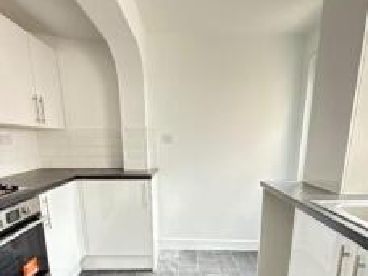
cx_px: 186
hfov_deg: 67.3
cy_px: 214
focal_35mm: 26
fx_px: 276
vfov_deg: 50.4
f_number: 2.2
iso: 320
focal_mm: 2.22
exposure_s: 1/89
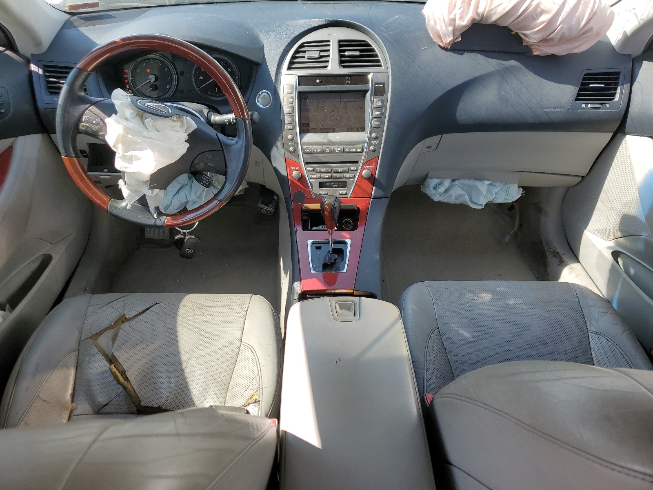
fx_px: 490
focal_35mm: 26
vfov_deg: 53.1
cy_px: 245
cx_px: 326
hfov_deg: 67.3
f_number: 1.5
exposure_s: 1/714
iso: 50
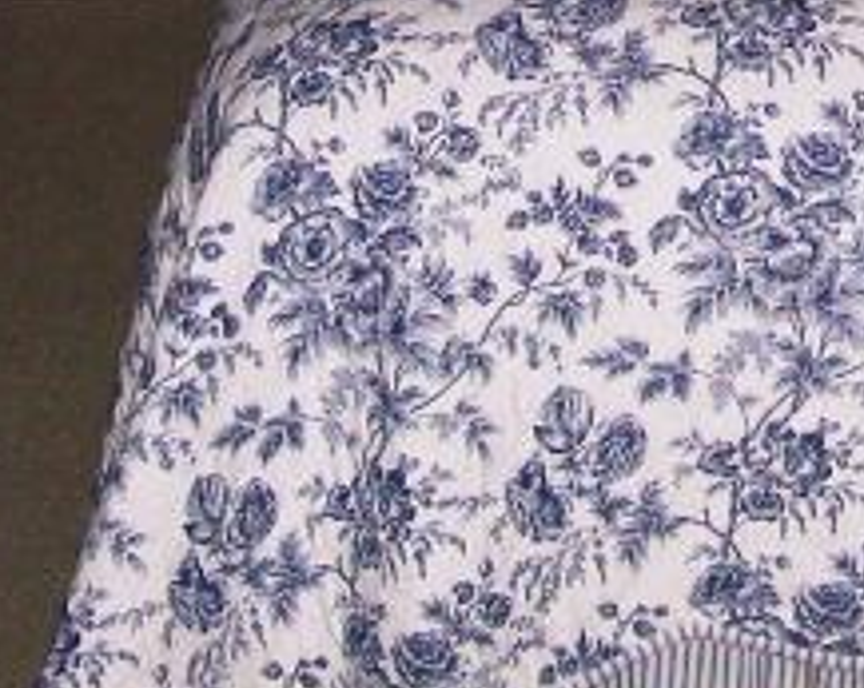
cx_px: 968
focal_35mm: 166
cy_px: -644
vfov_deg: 8.8
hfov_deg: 11.5
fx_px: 4239
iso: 80
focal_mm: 6
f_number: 2.7
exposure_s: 1/64
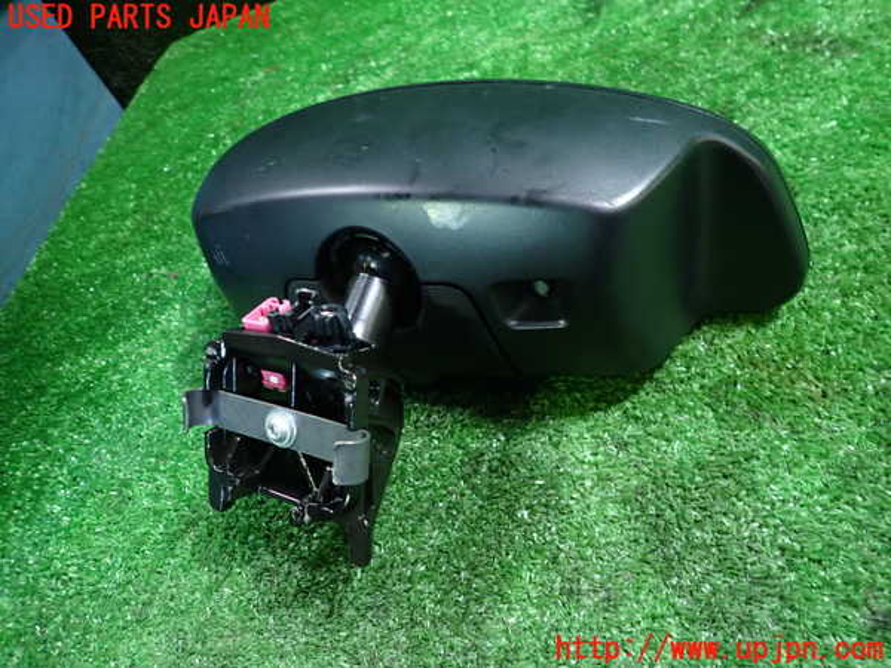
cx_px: 446
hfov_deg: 69.4
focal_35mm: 25
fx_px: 643
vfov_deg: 54.9
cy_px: 334
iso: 500
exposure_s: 1/30
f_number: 2
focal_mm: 4.5
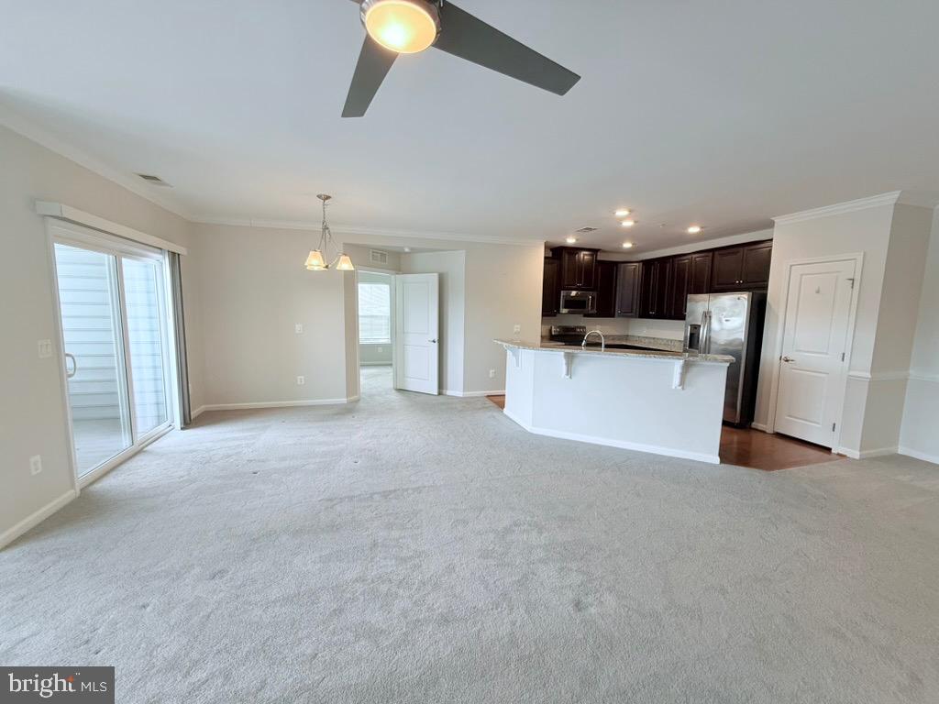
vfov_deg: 85.7
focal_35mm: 14
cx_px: 470
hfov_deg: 102.1
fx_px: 380
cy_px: 352
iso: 160
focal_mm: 2.22
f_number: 2.2
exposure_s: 1/120
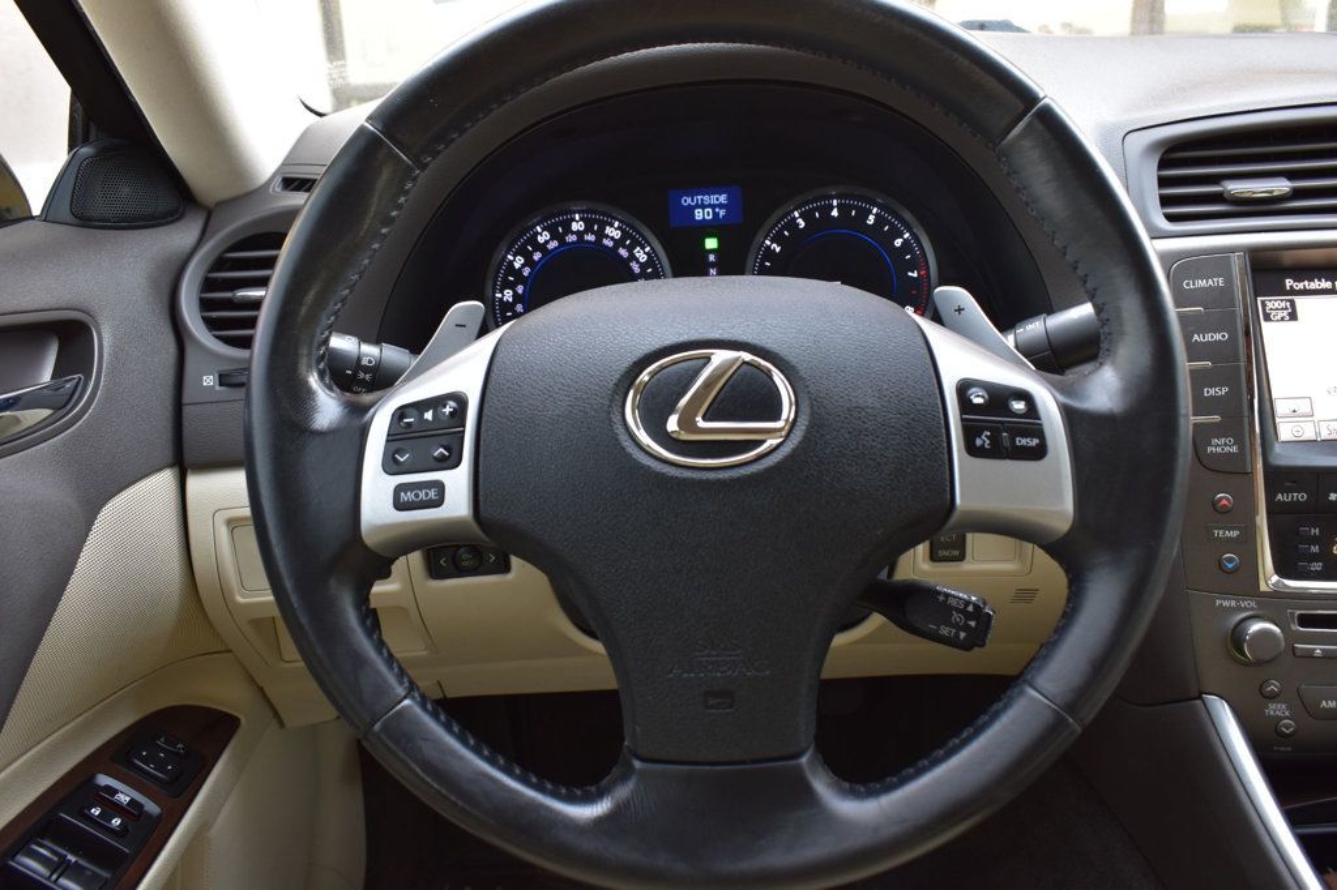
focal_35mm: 32
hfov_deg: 59.5
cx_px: 668
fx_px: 1169
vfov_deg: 41.7
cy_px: 445
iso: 400
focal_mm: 21
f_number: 6.3
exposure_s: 1/15
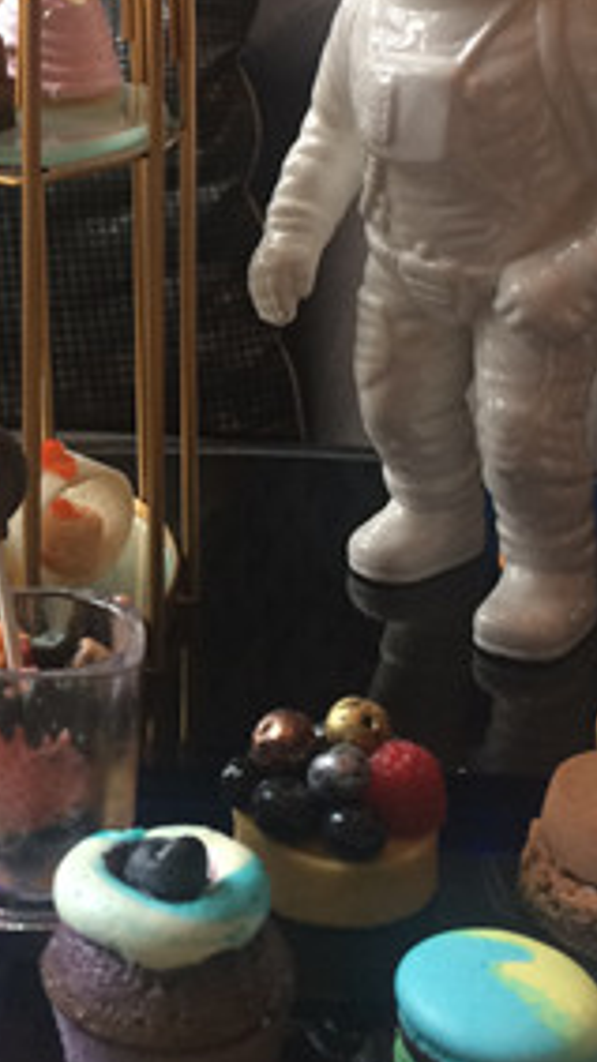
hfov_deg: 17.6
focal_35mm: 67
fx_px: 1887
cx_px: 4
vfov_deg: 30.1
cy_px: 113
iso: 100
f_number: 2.2
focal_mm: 4.15
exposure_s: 1/33
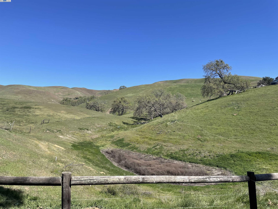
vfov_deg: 53.1
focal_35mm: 26
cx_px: 139
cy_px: 104
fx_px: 209
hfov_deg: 67.3
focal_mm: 4.2
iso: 32
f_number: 1.6
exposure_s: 1/2817
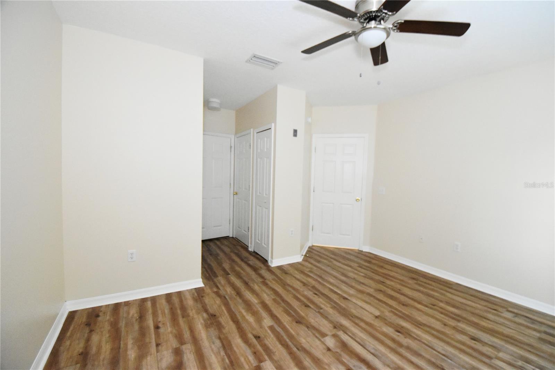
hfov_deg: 100.4
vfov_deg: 77.3
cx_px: 278
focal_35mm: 15
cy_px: 185
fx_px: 231
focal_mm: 10
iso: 4500
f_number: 3.5
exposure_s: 1/60.2
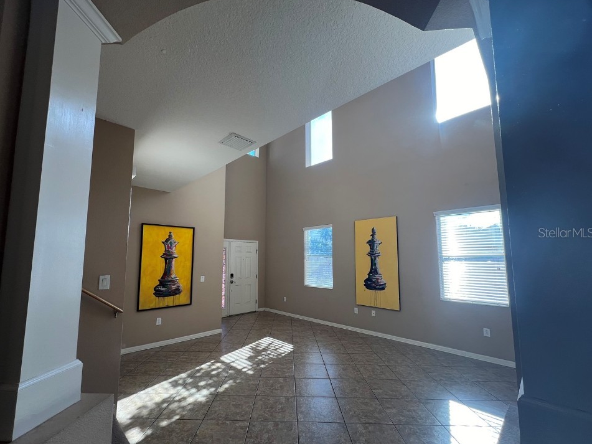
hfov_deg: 101.9
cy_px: 232
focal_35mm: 14
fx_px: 239
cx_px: 278
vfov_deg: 85.6
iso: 32
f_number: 1.8
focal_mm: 1.57
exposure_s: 1/109
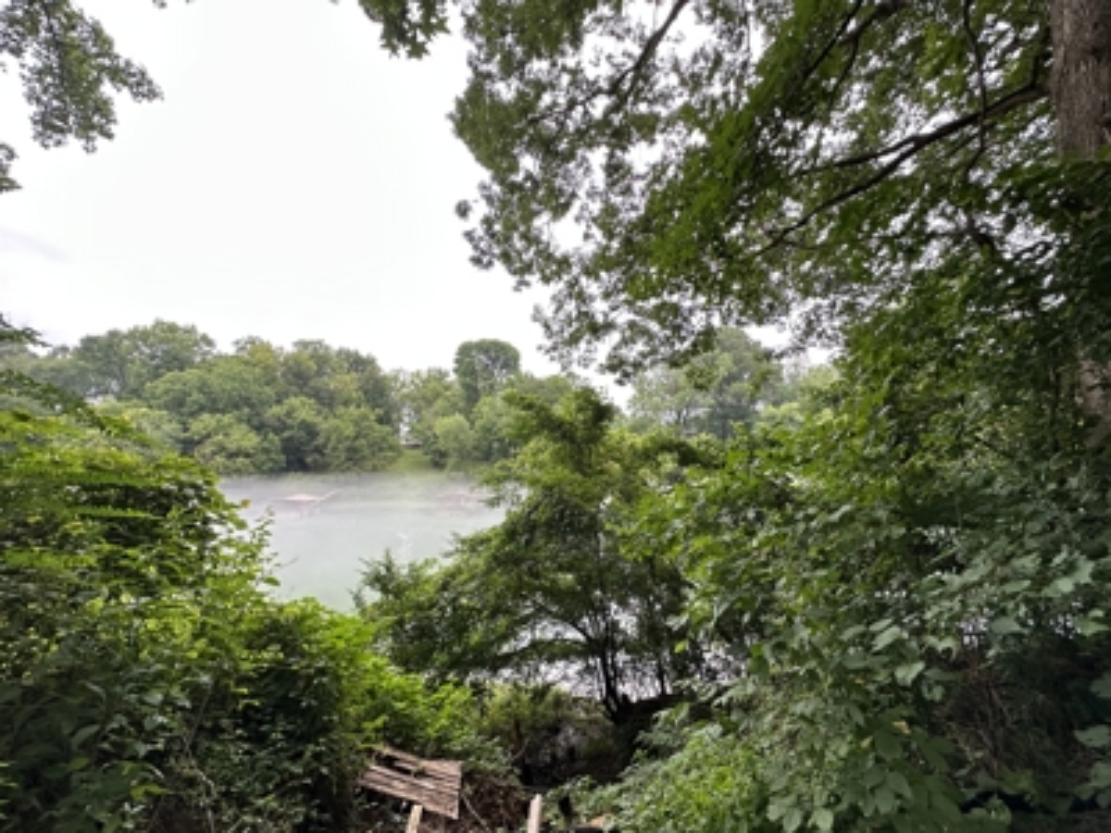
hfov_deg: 102.1
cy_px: 416
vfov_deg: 85.7
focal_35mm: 14
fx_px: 449
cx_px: 556
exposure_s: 1/99
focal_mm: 2.22
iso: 100
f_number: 2.2
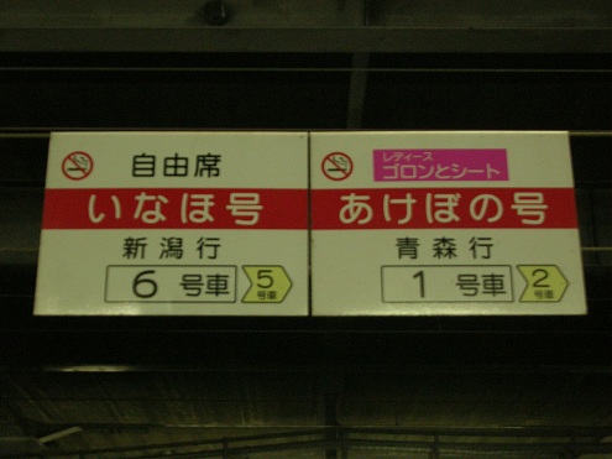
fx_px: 1149
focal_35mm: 65
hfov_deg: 29.8
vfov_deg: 22.6
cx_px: 306
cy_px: 230
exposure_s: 1/11.1
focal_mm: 10.9
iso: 200
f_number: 3.7
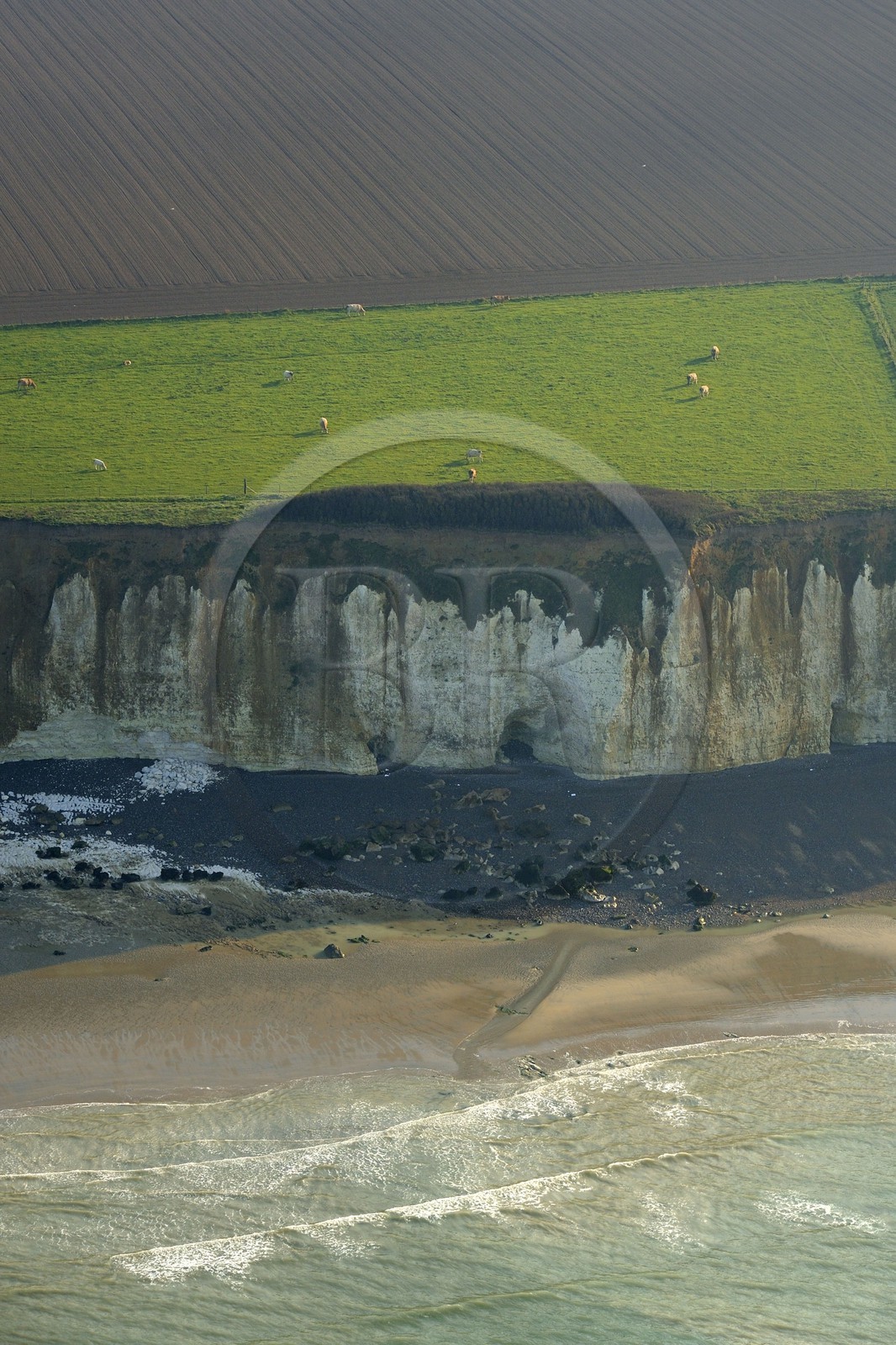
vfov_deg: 15.2
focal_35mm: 135
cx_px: 448
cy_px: 672
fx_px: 5042
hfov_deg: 10.2
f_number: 8
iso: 400
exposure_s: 1/800
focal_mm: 135
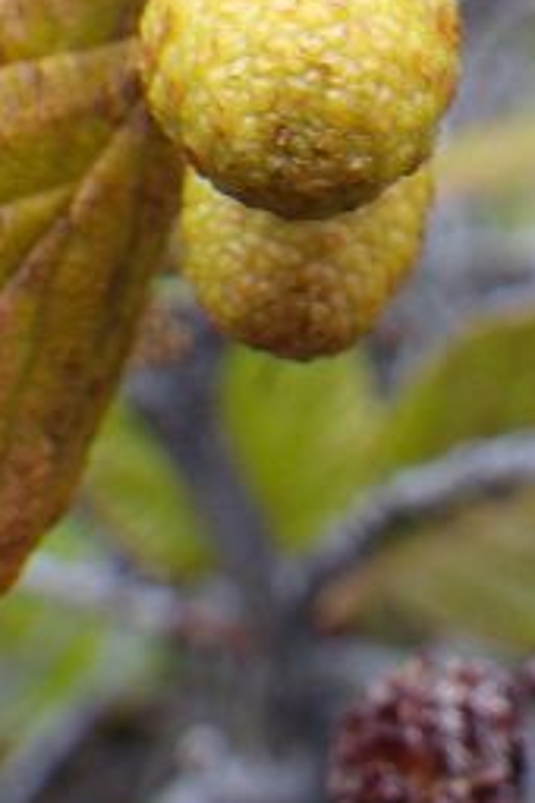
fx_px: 2474
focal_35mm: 111
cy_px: -31
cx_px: 397
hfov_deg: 12.3
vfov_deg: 17.9
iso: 125
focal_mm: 6.1
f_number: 3.8
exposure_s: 1/100
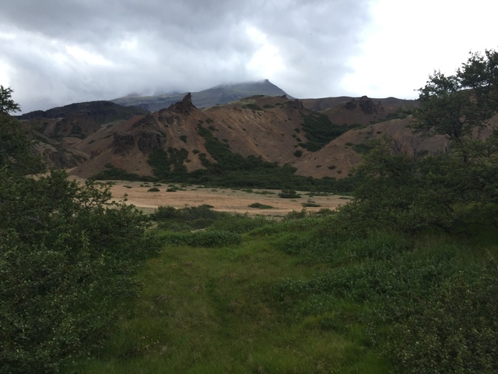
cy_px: 187
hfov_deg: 61.7
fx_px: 417
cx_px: 249
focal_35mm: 29
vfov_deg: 48.2
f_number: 2.2
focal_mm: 4.15
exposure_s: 1/50
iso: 40
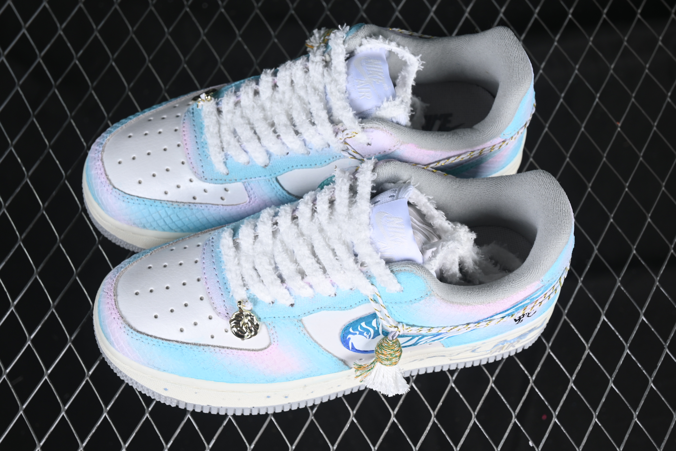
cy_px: 226
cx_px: 338
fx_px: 1408
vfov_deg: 18.2
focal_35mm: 75
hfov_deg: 27.0
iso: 160
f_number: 7.1
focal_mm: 50
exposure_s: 1/80
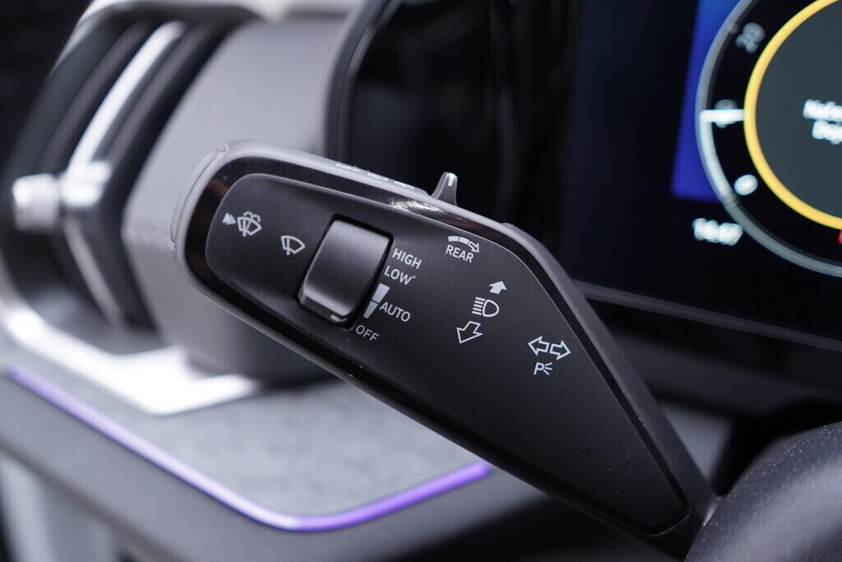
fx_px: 842
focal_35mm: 36
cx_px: 421
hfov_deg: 53.1
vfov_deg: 36.9
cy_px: 281
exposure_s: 1/40
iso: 250
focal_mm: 24
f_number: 2.8
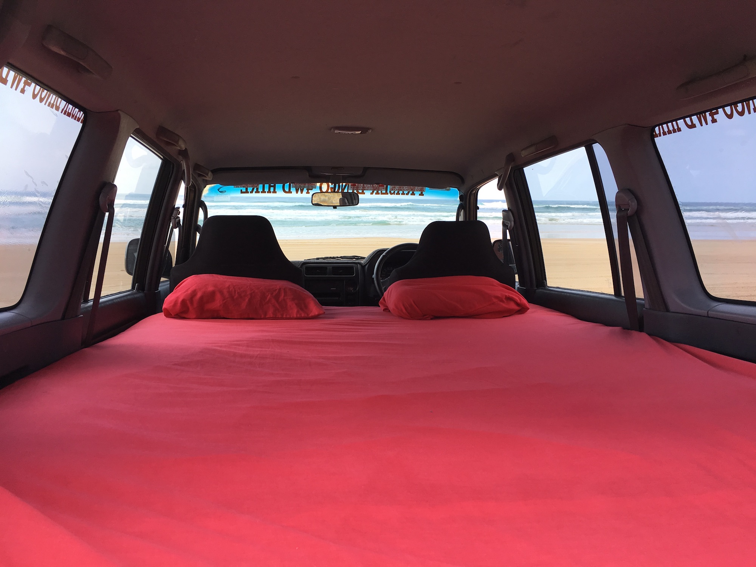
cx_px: 378
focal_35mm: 29
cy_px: 284
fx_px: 633
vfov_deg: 48.2
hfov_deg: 61.7
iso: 25
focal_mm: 4.15
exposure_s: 1/569
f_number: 2.2
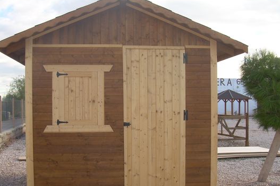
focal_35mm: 45
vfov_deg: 29.8
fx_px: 350
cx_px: 130
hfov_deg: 43.6
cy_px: 103
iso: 50
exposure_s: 1/149
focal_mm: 6.3
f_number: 4.6
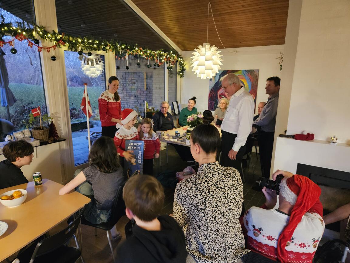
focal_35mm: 23
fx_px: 233
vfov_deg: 58.9
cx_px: 175
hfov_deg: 73.9
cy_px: 132
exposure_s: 1/25
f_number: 1.8
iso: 640
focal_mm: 5.4
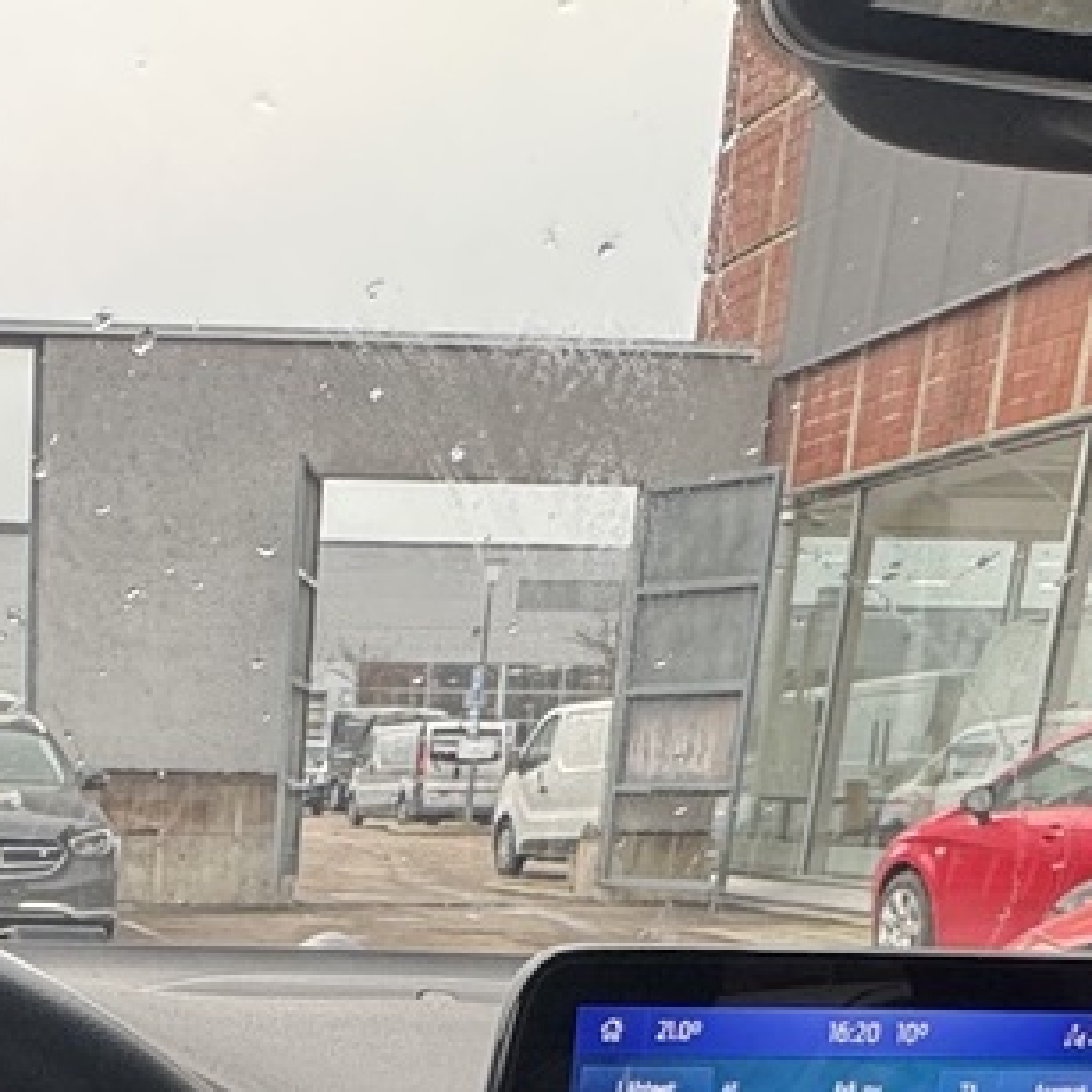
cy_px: 1572
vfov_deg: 24.2
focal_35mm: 58
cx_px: -50
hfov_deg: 27.5
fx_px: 2070
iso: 160
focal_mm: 2.22
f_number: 2.2
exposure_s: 1/99
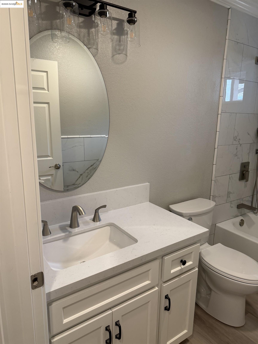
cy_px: 172
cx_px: 129
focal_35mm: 24
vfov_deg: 71.6
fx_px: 239
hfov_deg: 56.8
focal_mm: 6.76
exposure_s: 1/120
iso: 200
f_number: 1.78
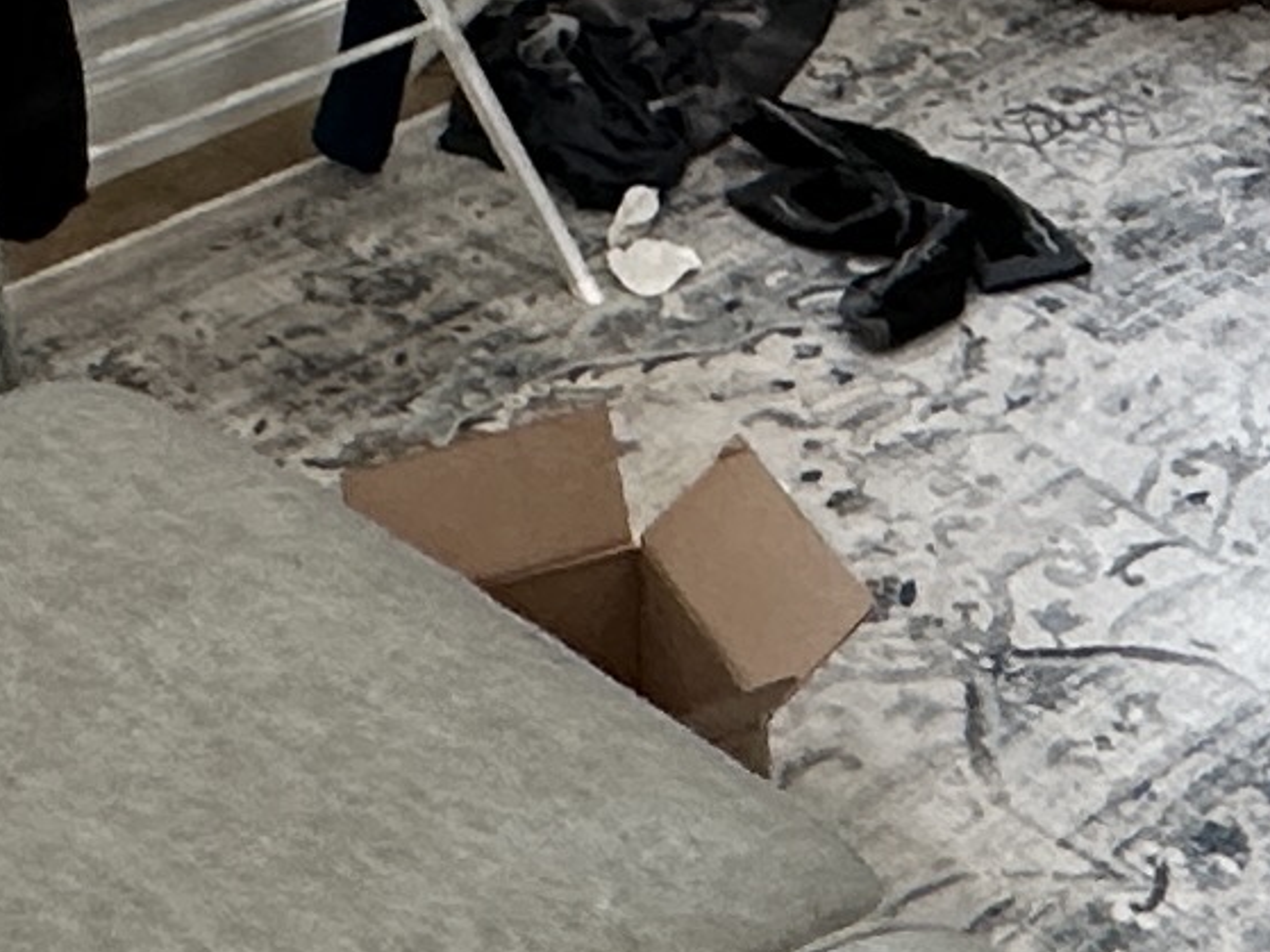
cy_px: -507
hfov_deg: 18.8
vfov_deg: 13.7
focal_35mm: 101
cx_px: 1368
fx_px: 3705
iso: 160
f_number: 2.2
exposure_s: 1/60
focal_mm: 2.22
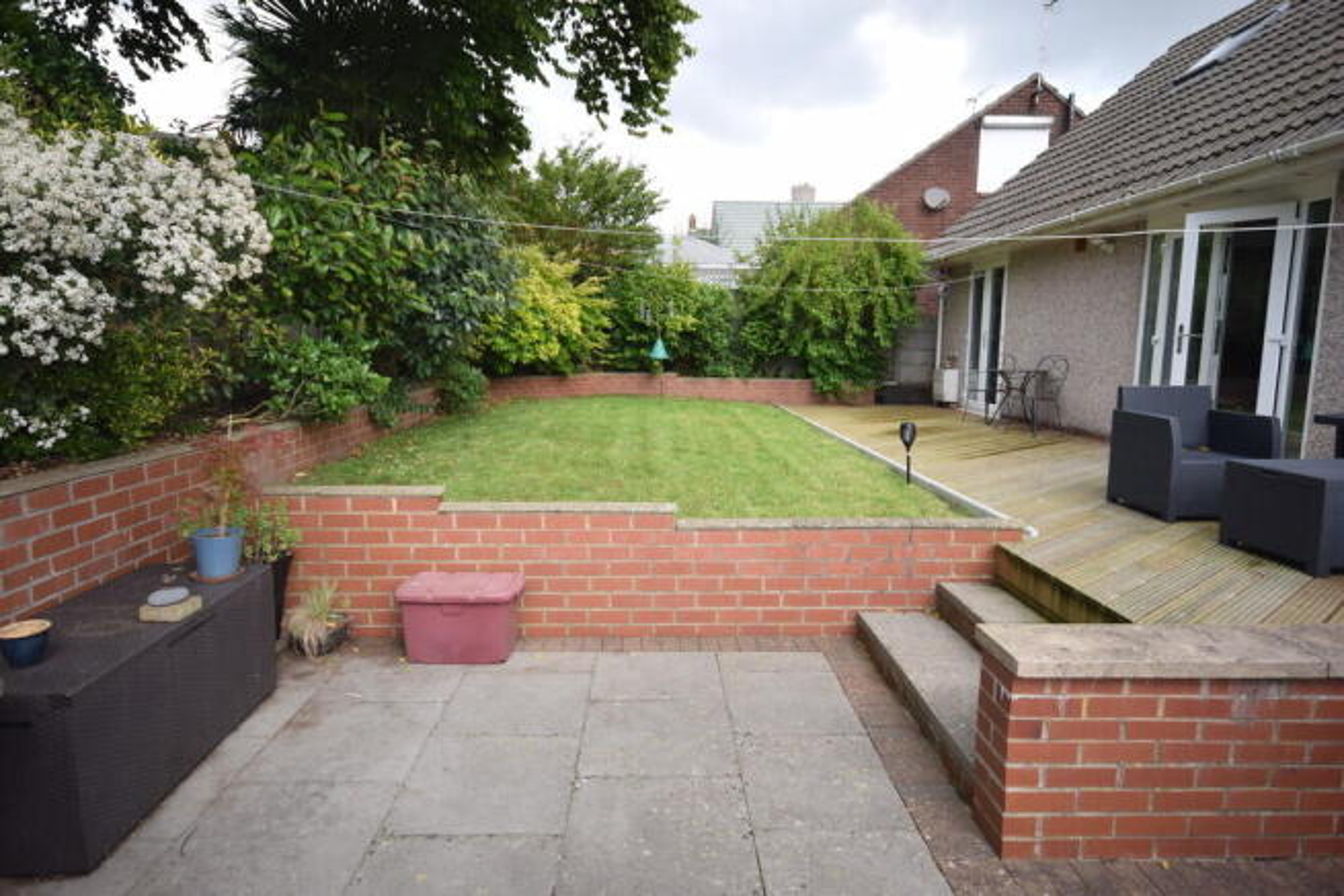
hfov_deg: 81.2
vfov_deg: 59.5
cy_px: 448
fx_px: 784
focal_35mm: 21
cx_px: 672
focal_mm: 14
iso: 100
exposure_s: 1/125
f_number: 5.6
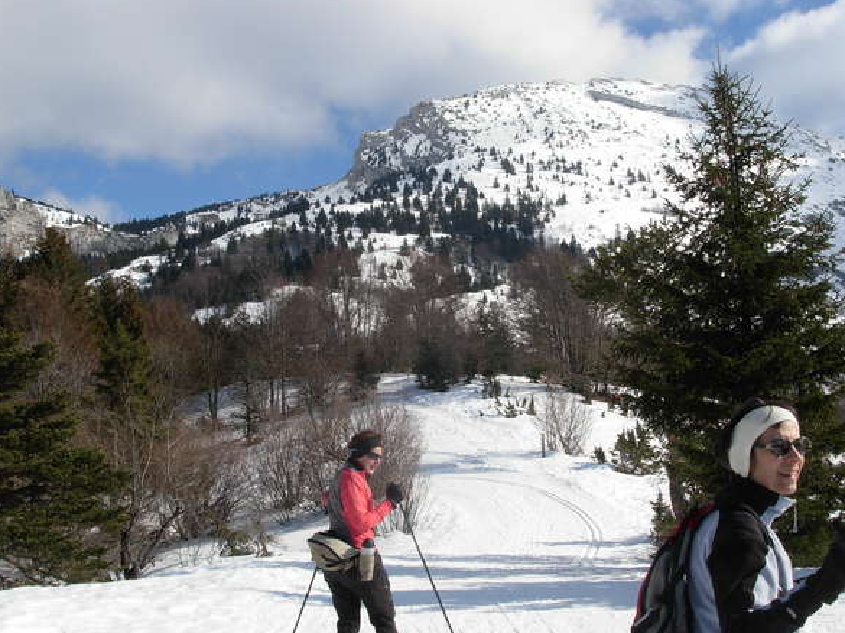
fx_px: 951
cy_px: 315
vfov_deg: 36.8
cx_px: 425
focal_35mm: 39
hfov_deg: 47.9
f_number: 4.9
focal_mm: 6.3
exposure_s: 1/745
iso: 79
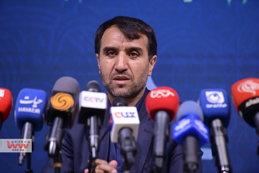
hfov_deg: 10.3
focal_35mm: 200
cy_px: 86
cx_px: 130
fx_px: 1439
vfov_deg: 6.9
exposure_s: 1/100
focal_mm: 200
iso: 640
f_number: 4
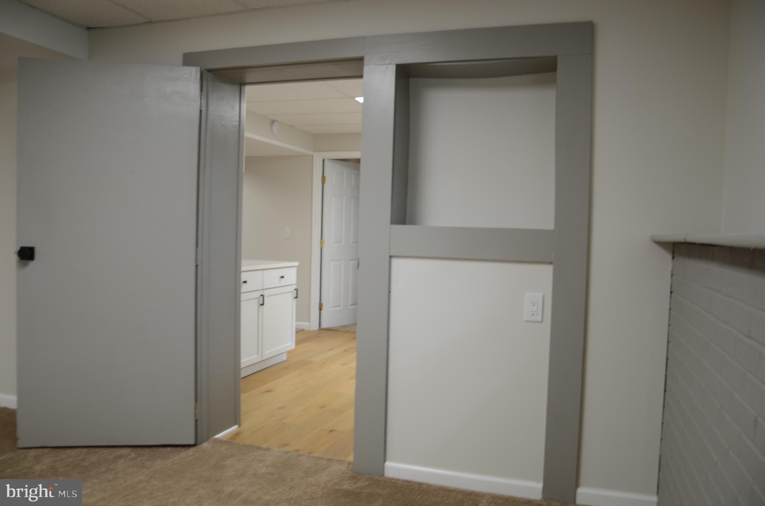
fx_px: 573
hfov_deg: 67.5
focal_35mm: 27
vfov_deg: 47.7
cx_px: 382
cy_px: 253
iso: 100
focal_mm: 18
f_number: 3.5
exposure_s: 1/13
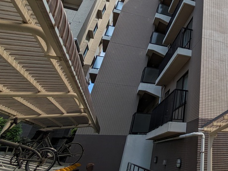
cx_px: 217
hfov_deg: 53.0
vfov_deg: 47.0
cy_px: 33
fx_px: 184
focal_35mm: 28
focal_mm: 1.83
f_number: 2.2
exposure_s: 1/3704
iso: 52
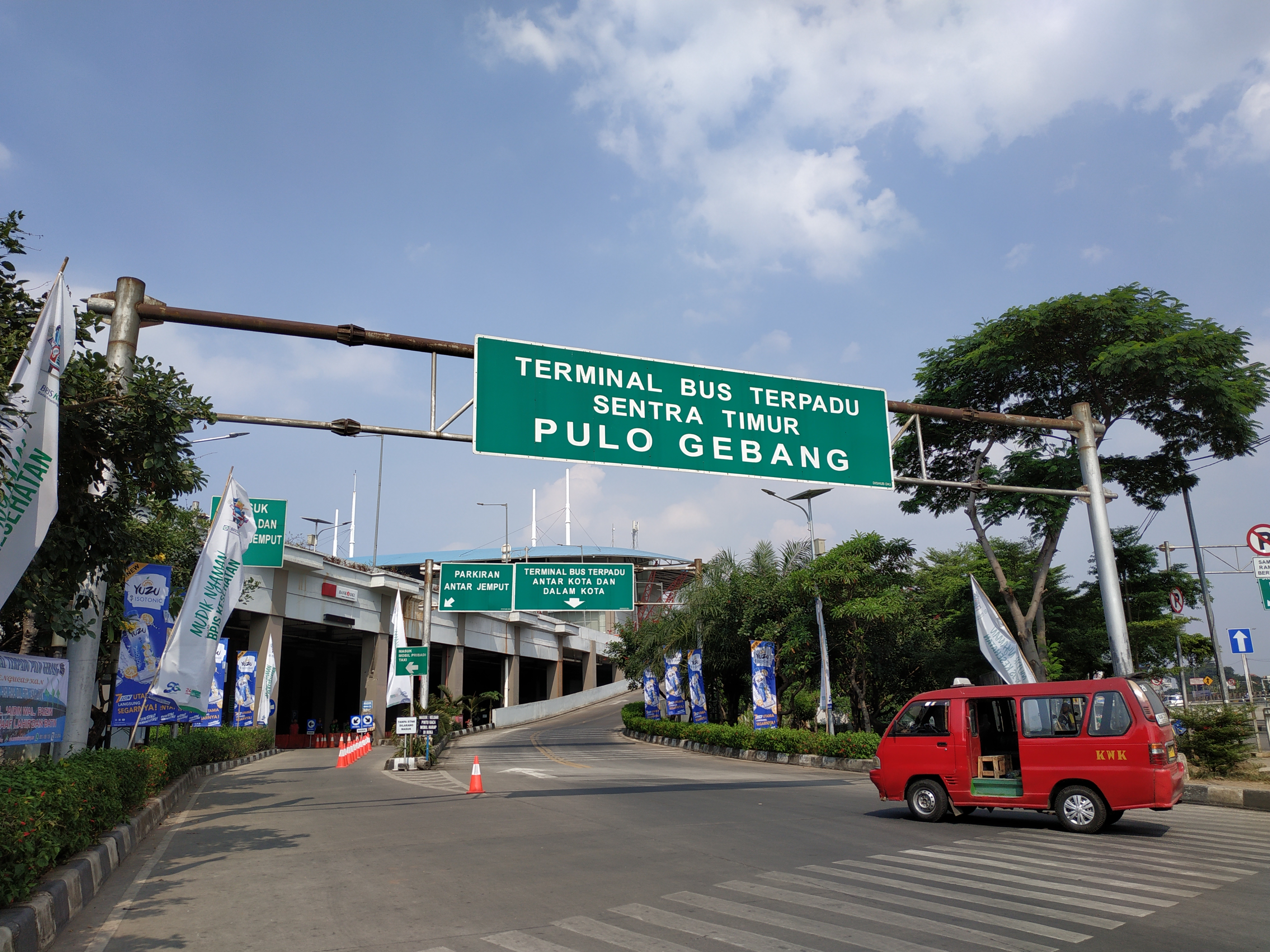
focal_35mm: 24
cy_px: 476
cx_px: 635
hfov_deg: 71.6
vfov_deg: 56.8
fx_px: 881
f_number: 1.9
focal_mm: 3.94
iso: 100
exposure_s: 1/2147
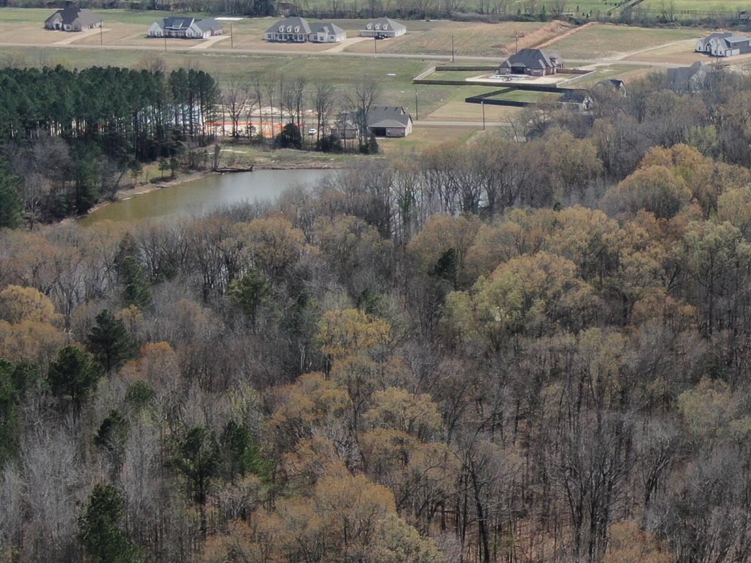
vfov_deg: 12.3
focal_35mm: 120
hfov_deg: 15.9
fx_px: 2603
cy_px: 203
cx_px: 838
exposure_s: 1/500
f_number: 3.8
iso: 100
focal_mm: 8.6
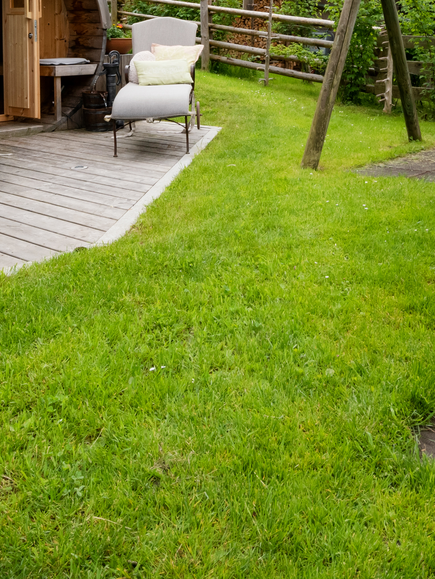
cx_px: 332
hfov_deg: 34.3
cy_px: 56
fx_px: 687
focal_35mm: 41
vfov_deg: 42.0
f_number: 8
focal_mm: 8
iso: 250
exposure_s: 1/320
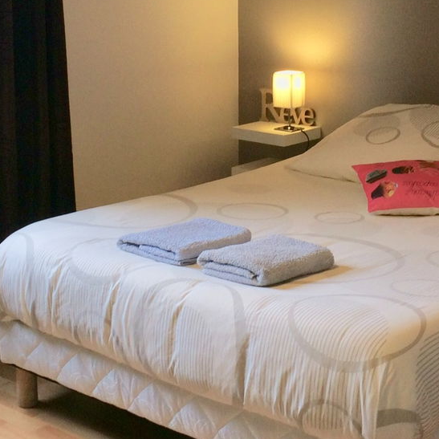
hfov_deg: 23.0
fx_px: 1076
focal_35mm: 75
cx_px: 250
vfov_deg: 22.6
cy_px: 65
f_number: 2.2
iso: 40
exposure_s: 1/33
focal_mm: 4.15
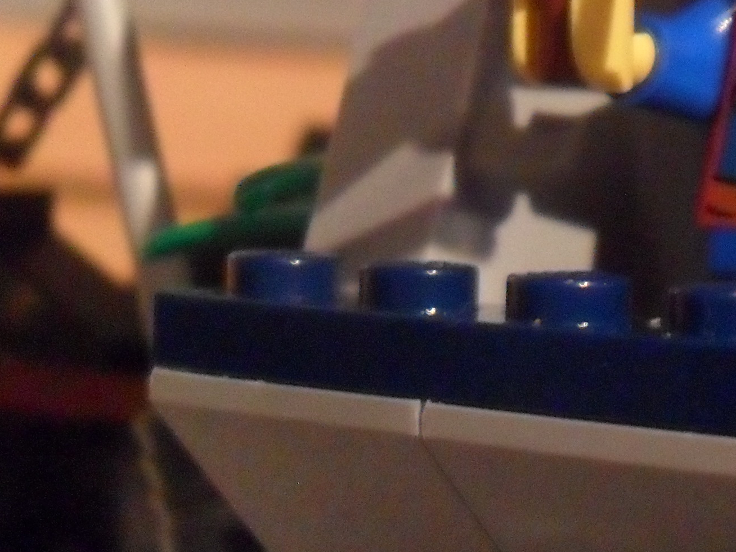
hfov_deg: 17.6
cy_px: 137
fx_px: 2275
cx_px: 858
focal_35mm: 107
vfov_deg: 13.8
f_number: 3
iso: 480
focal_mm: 6.3
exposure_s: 1/8
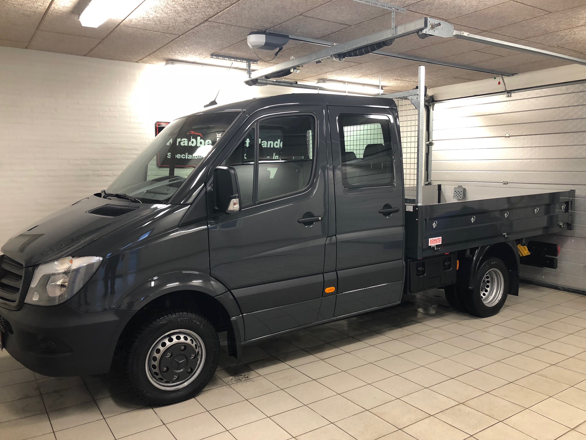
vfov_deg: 49.7
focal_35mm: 28
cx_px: 293
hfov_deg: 63.4
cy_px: 220
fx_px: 474
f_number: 1.8
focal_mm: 3.99
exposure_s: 1/17
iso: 50
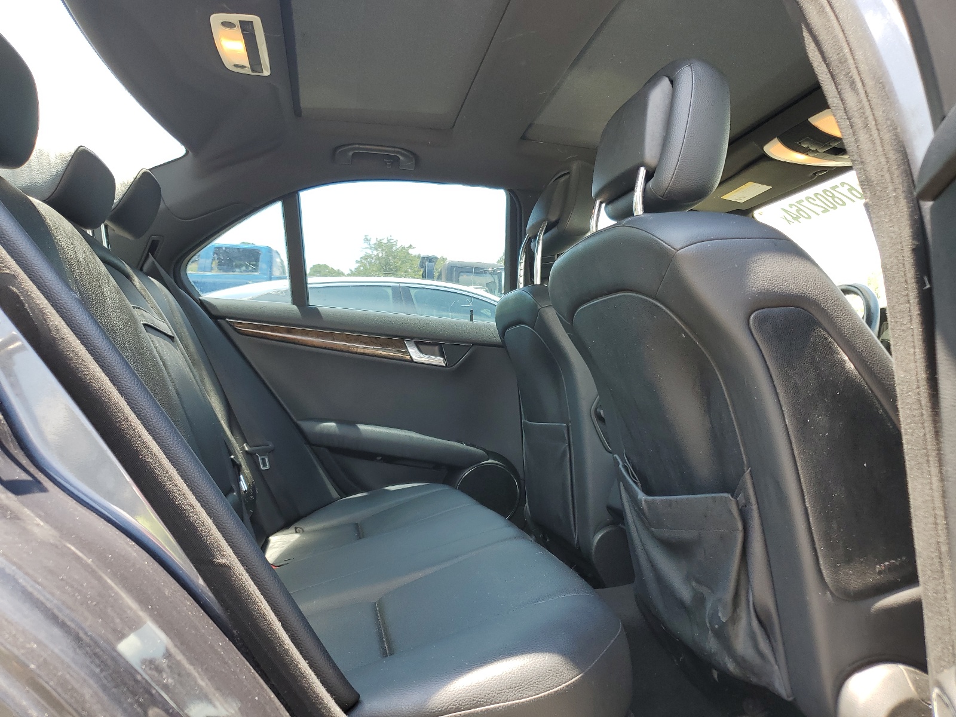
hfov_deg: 67.3
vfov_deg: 53.1
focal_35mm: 26
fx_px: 718
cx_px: 478
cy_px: 358
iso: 50
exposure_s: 1/200
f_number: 1.5
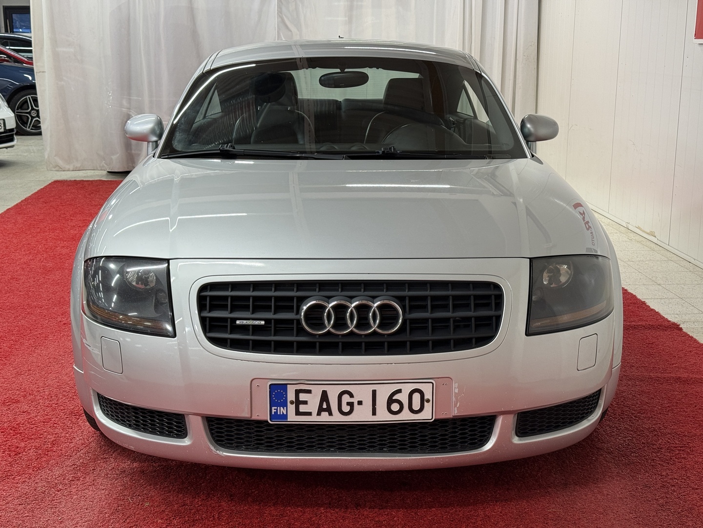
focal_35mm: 48
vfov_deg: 30.3
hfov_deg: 39.7
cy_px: 264
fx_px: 975
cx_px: 352
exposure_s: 1/50
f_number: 1.78
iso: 50
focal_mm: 6.76
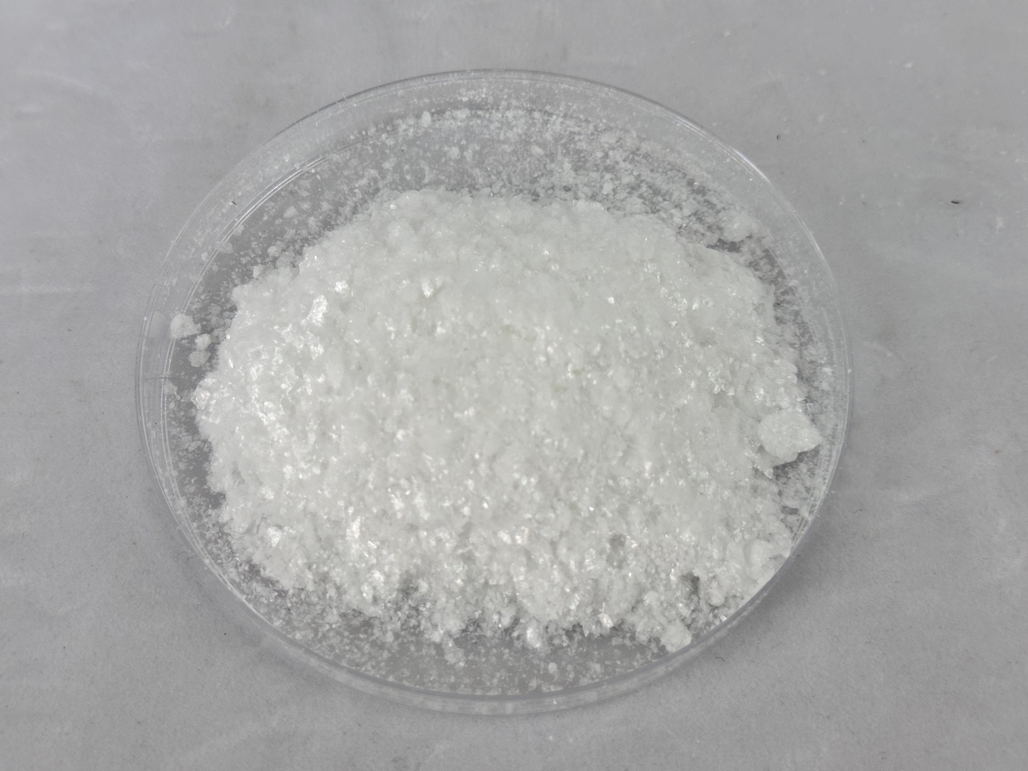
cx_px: 514
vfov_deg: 30.3
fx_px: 1425
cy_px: 386
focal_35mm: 48
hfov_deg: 39.7
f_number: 1.78
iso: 50
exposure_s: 1/159
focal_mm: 6.86
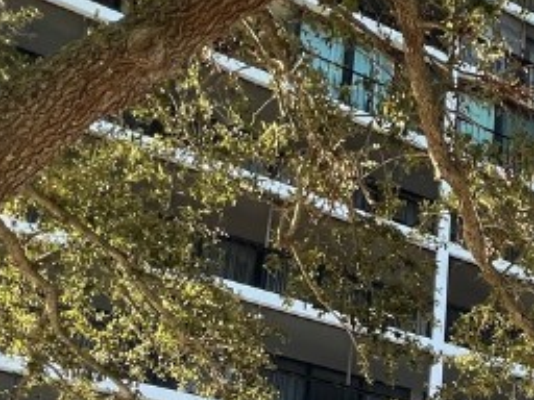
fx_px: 802
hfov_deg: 30.3
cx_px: 668
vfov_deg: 21.6
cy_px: 656
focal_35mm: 52
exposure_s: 1/203
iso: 32
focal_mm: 1.57
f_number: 1.8
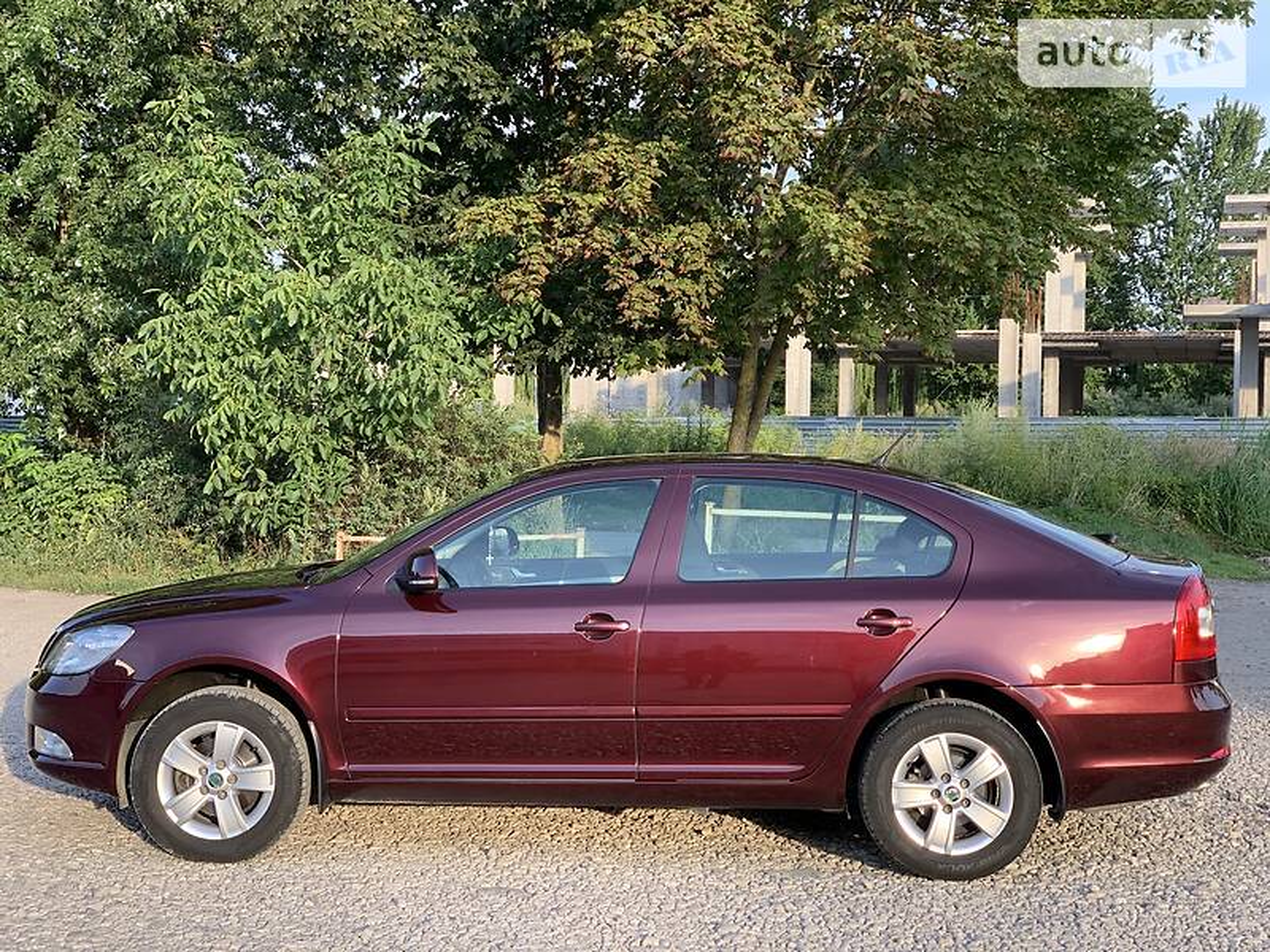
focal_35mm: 52
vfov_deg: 28.0
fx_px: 1908
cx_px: 635
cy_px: 476
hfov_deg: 36.8
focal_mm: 6
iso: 16
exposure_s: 1/122
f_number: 2.4
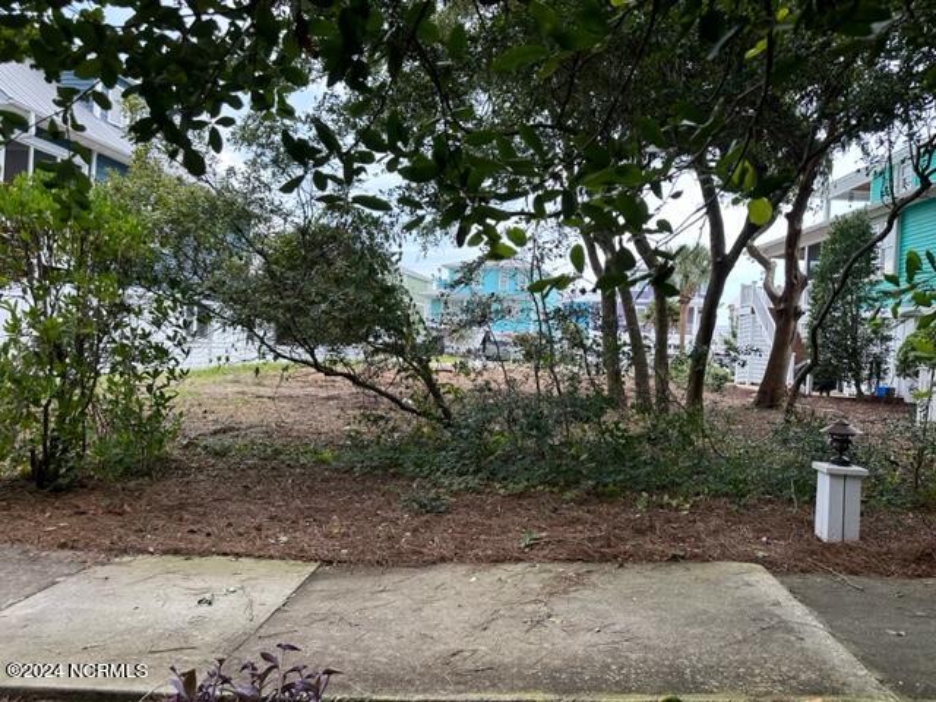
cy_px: 351
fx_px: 649
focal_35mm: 24
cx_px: 468
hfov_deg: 71.6
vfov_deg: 56.8
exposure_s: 1/406
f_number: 1.78
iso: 80
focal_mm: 6.86
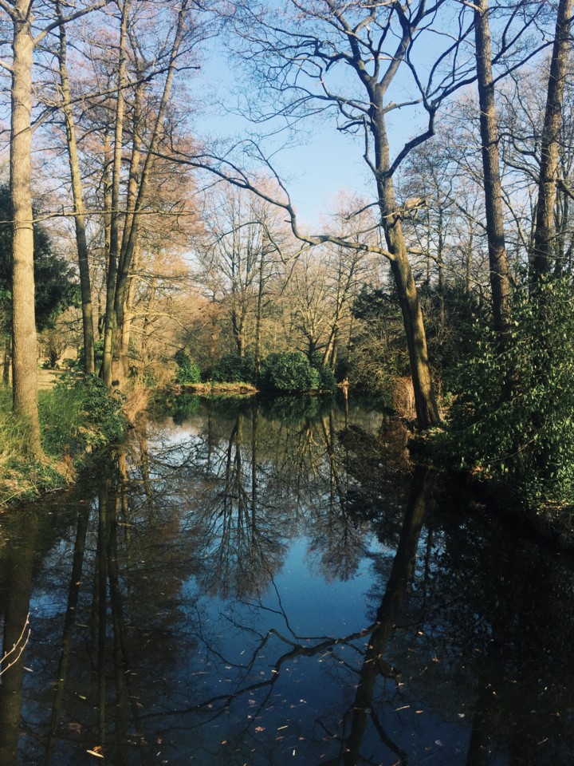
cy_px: 383
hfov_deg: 48.2
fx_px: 641
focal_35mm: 29
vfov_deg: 61.7
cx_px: 287
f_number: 2.2
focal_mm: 4.15
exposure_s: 1/842
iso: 32
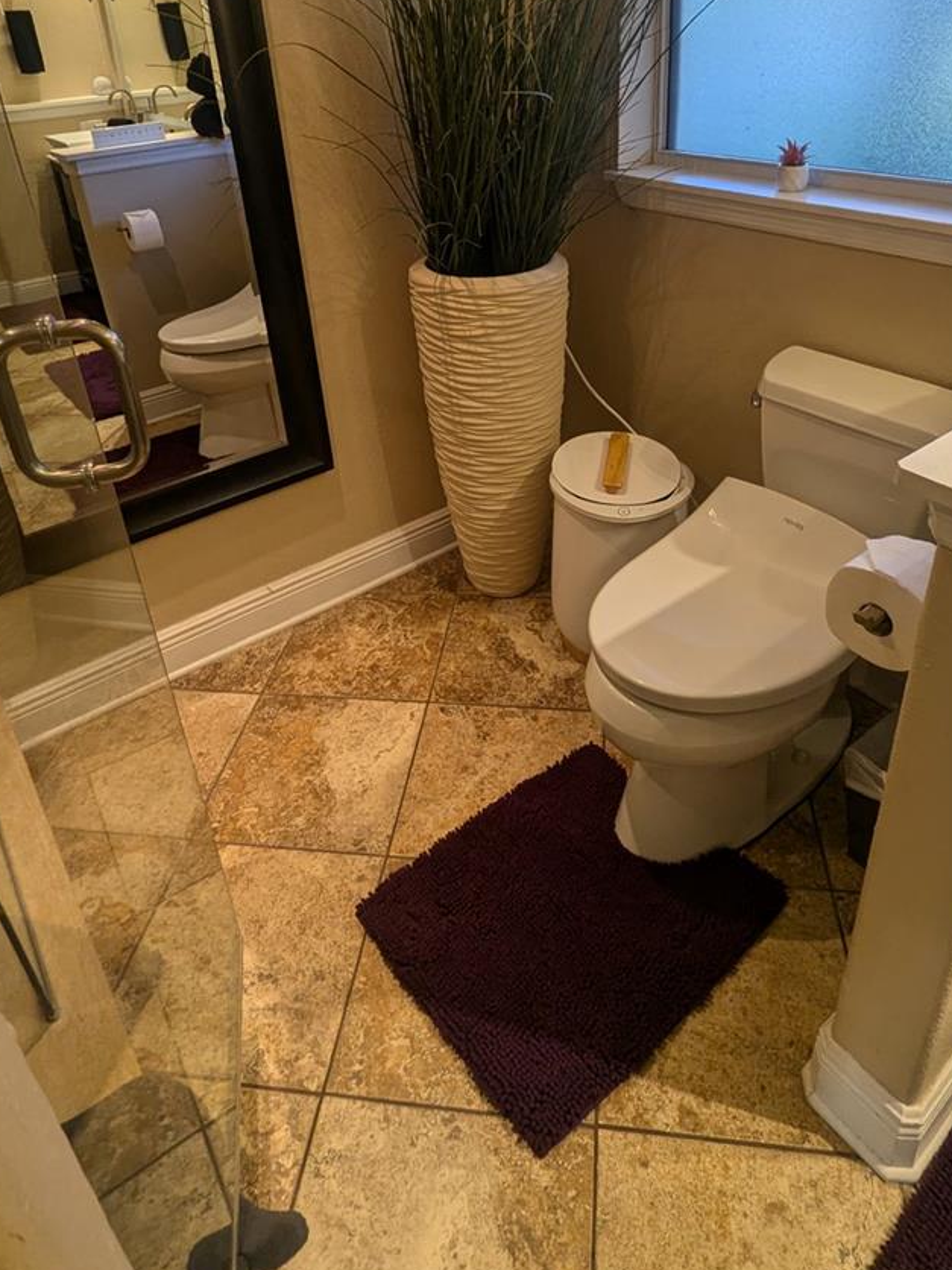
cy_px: 453
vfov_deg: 72.3
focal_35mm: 23
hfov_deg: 58.9
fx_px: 843
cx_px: 493
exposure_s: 1/120
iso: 90
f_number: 2.2
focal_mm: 2.35
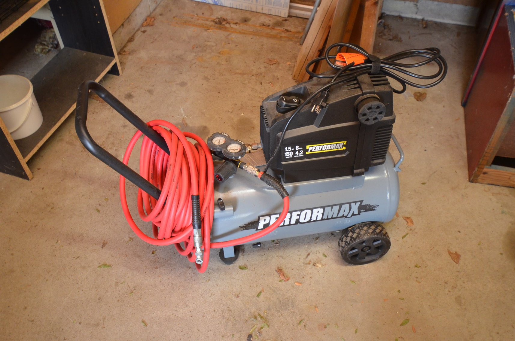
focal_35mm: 36
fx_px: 514
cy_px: 170
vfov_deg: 36.7
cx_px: 258
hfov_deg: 53.2
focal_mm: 24
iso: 1800
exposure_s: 1/60
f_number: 4.5
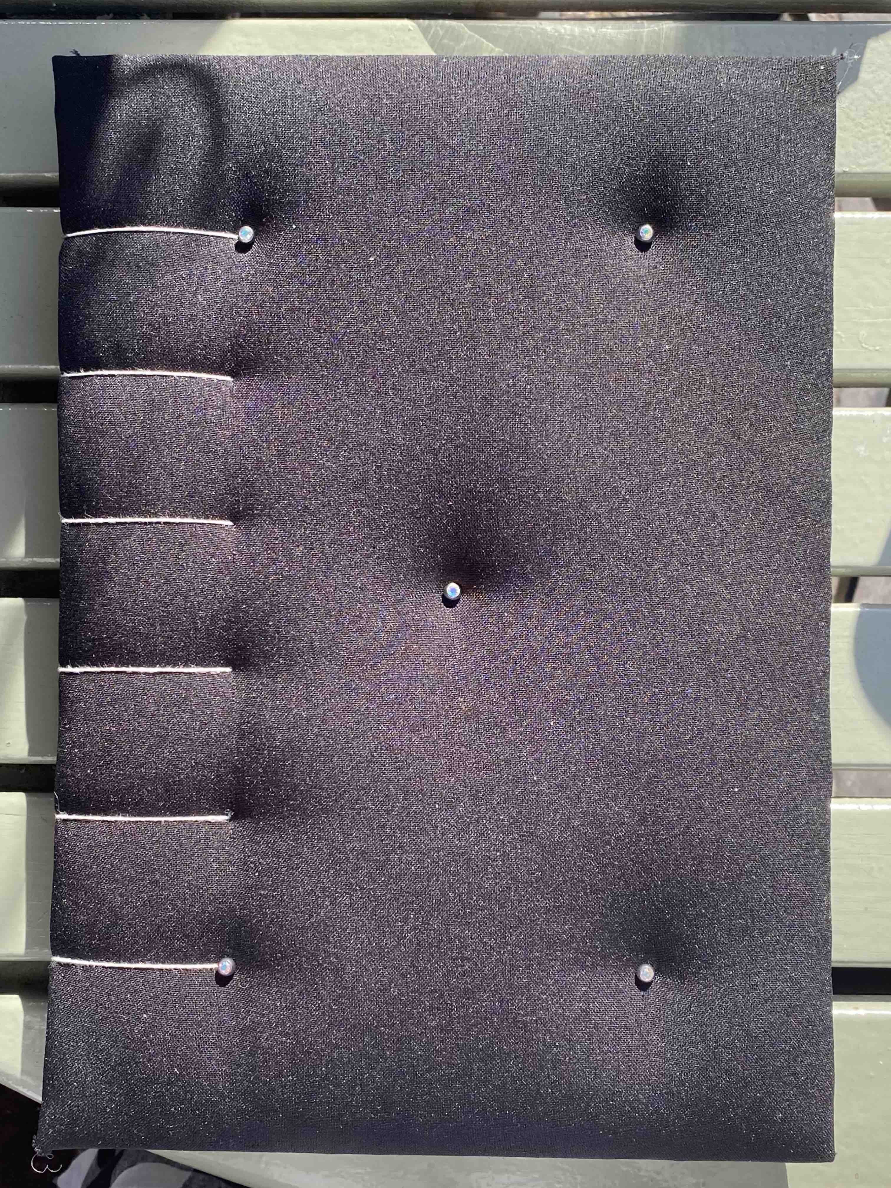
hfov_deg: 53.1
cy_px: 594
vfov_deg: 67.3
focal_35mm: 26
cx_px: 446
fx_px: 892
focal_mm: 4.25
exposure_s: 1/27
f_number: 1.8
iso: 640
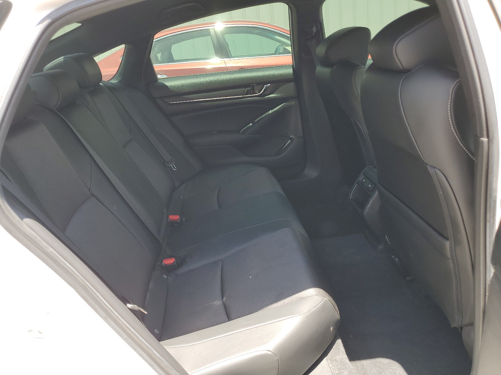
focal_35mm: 26
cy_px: 188
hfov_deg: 67.3
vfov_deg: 53.1
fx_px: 376
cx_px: 250
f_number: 1.5
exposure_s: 1/270
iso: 50
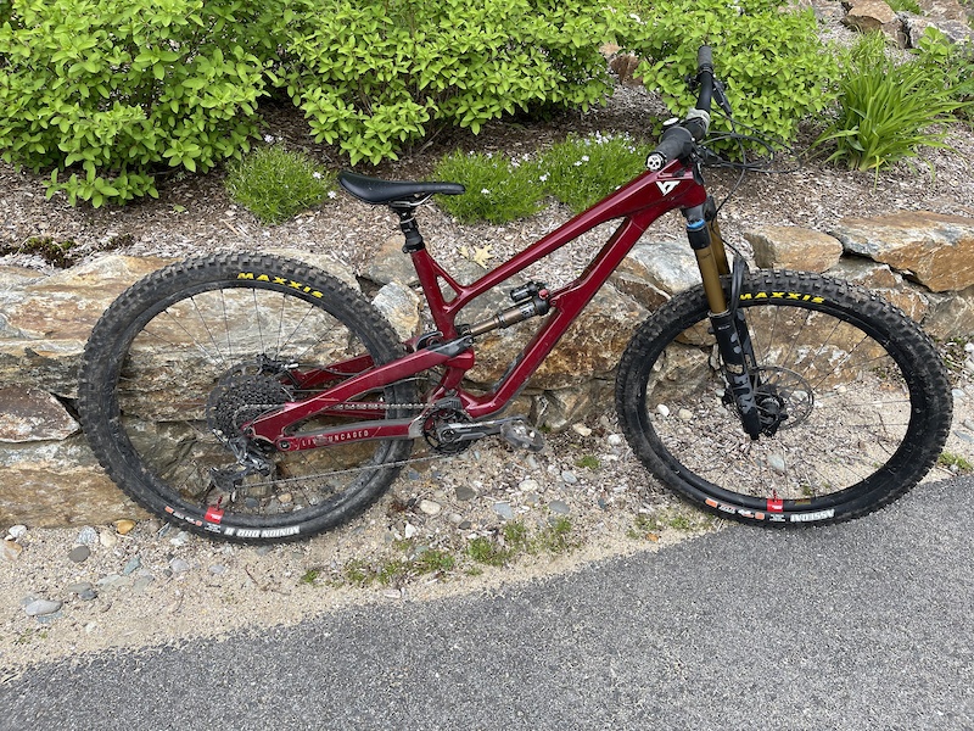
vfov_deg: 53.1
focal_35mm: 26
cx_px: 487
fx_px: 732
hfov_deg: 67.3
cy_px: 366
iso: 32
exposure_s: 1/1038
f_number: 1.6
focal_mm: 5.1
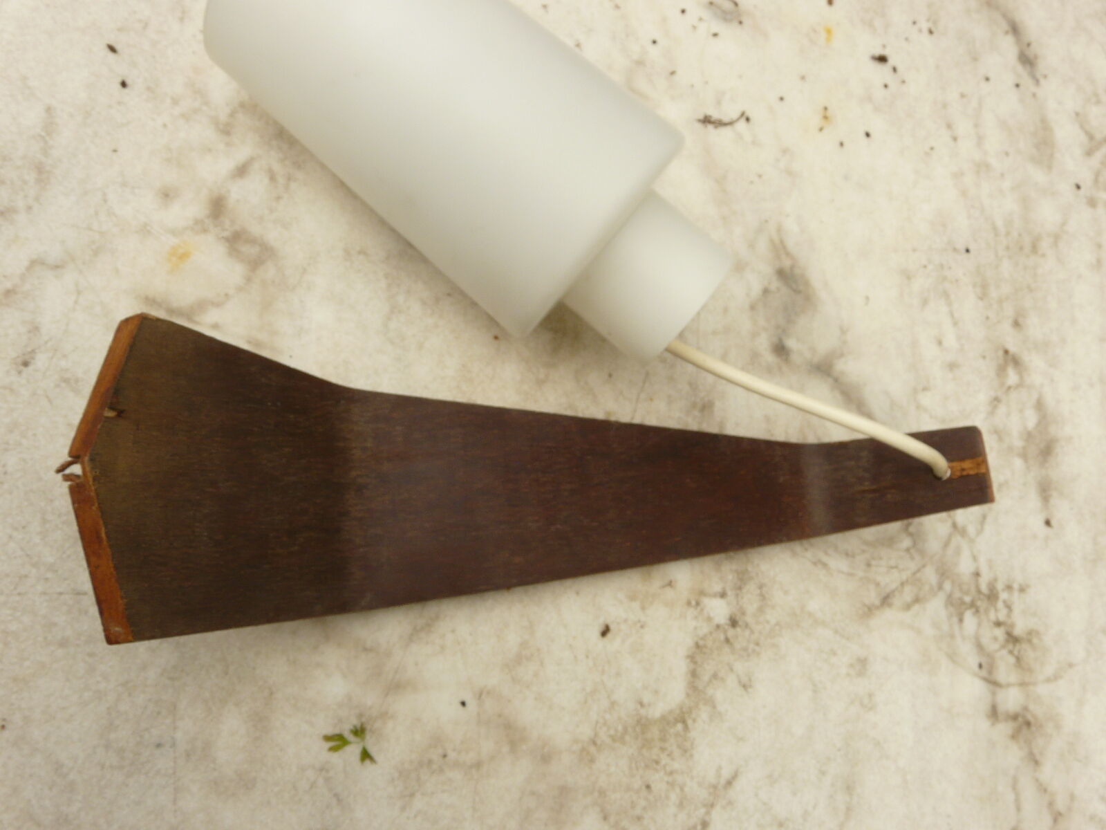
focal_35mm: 28
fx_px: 895
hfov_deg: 63.4
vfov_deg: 49.7
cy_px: 415
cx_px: 553
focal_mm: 4.6
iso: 100
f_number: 4.5
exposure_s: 1/250
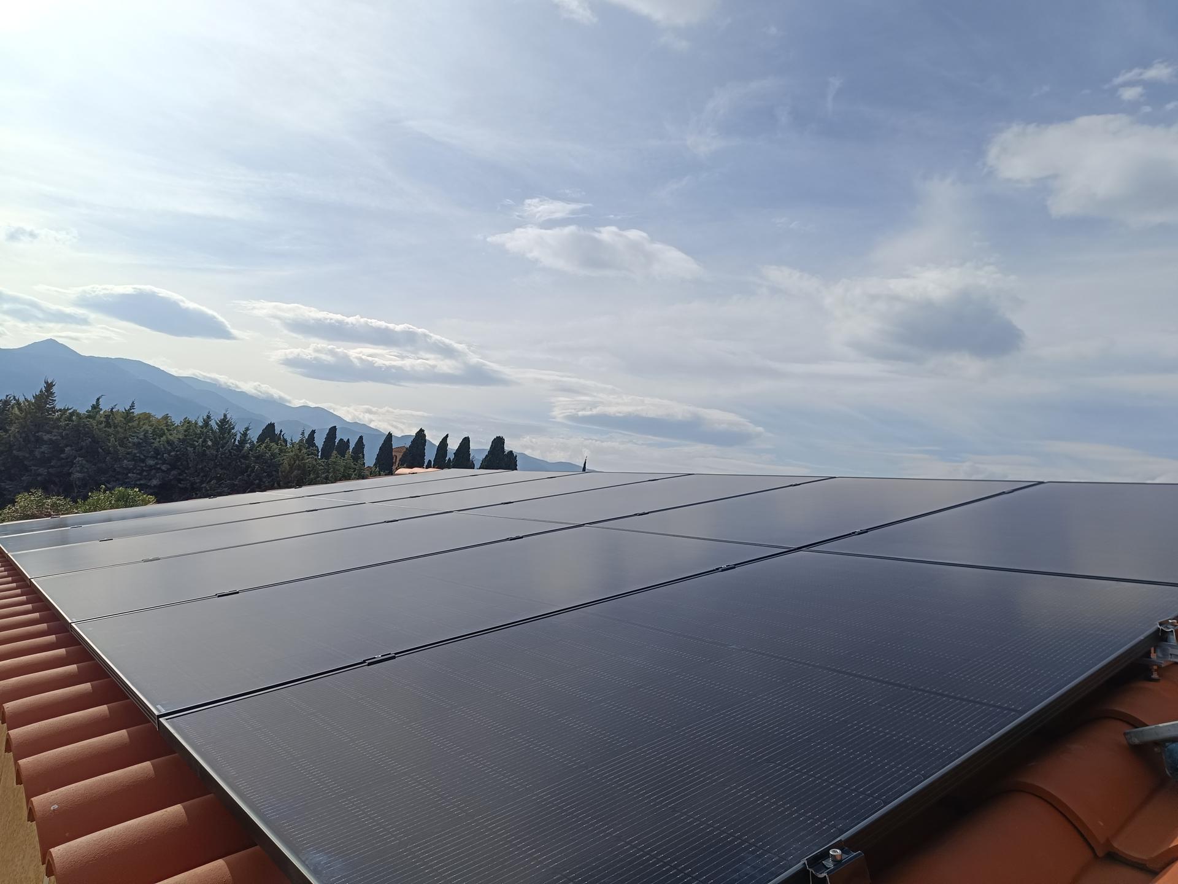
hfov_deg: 71.6
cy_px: 442
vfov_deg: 56.8
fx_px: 817
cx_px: 589
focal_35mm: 24
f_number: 1.88
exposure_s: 1/4149
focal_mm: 5.59
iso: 50
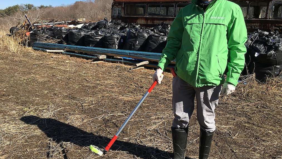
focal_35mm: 32
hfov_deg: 61.0
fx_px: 239
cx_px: 143
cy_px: 68
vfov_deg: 36.6
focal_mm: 4.15
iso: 25
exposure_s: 1/1374
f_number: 2.2
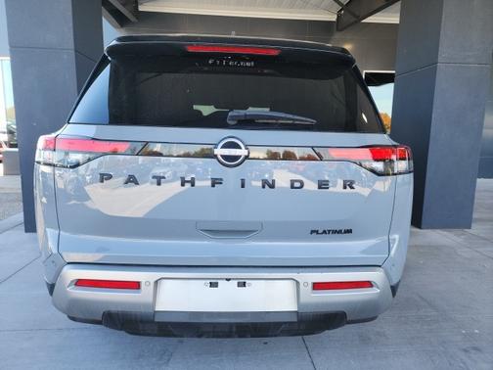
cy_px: 185
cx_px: 246
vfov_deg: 58.9
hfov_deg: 73.9
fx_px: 328
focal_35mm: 23
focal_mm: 6.4
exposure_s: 1/120
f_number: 1.8
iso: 75
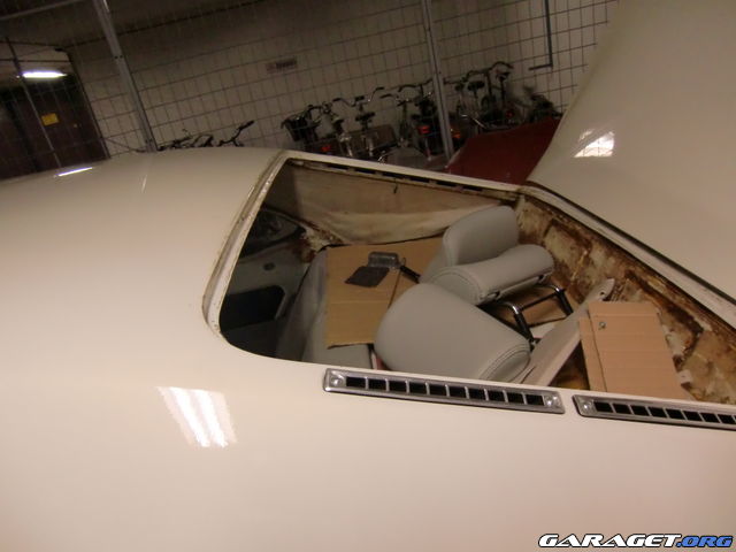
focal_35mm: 24
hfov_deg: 71.6
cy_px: 276
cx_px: 368
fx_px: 510
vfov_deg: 56.8
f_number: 3.2
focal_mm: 4.3
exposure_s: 1/60
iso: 320
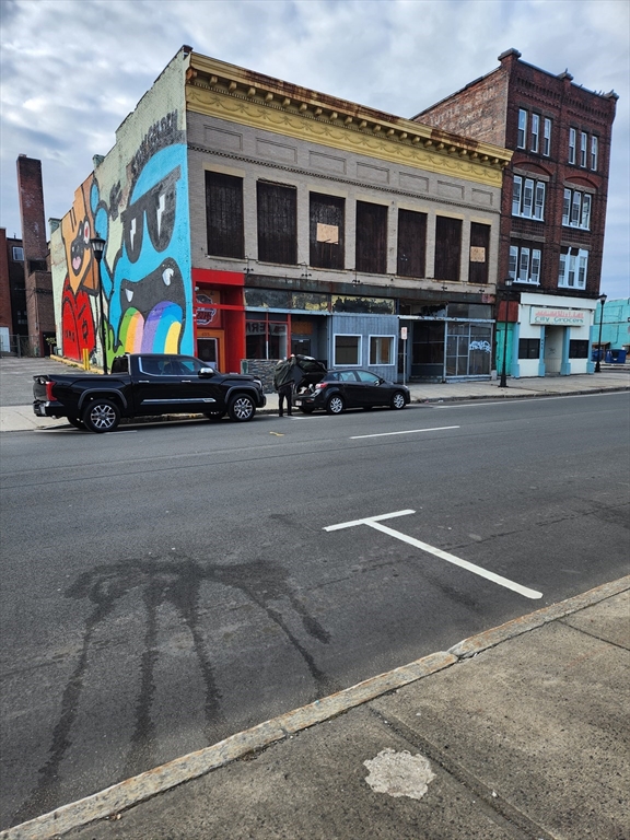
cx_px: 315
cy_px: 420
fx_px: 558
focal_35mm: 23
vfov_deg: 73.9
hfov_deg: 58.9
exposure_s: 1/612
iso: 20
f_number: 1.8
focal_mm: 5.4
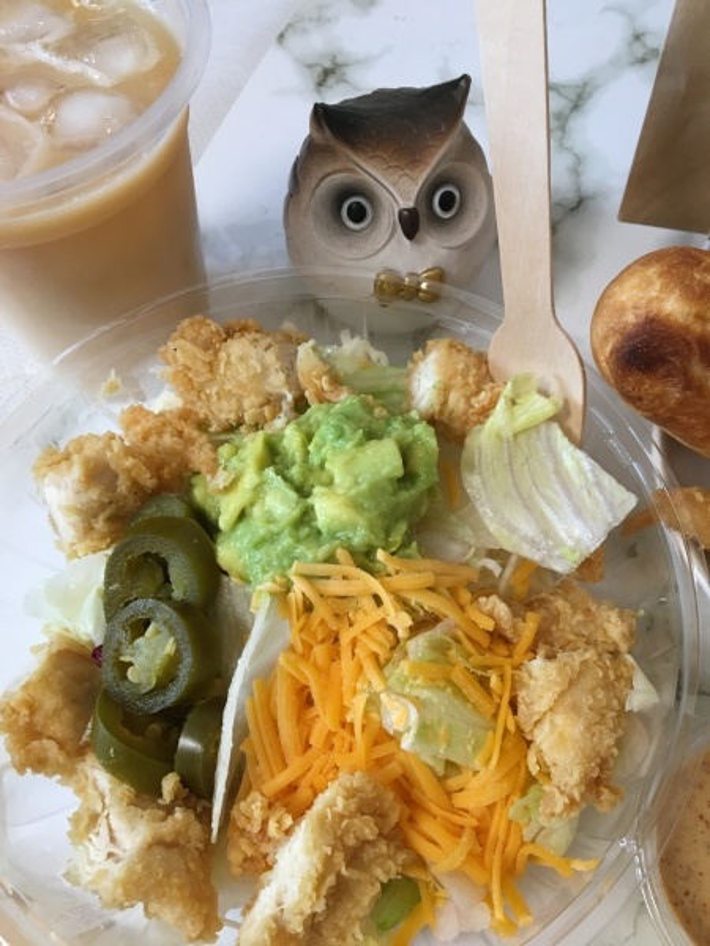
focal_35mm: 29
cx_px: 355
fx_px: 793
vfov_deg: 61.7
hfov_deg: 48.2
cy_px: 473
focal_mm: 4.15
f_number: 2.2
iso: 100
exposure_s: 1/30
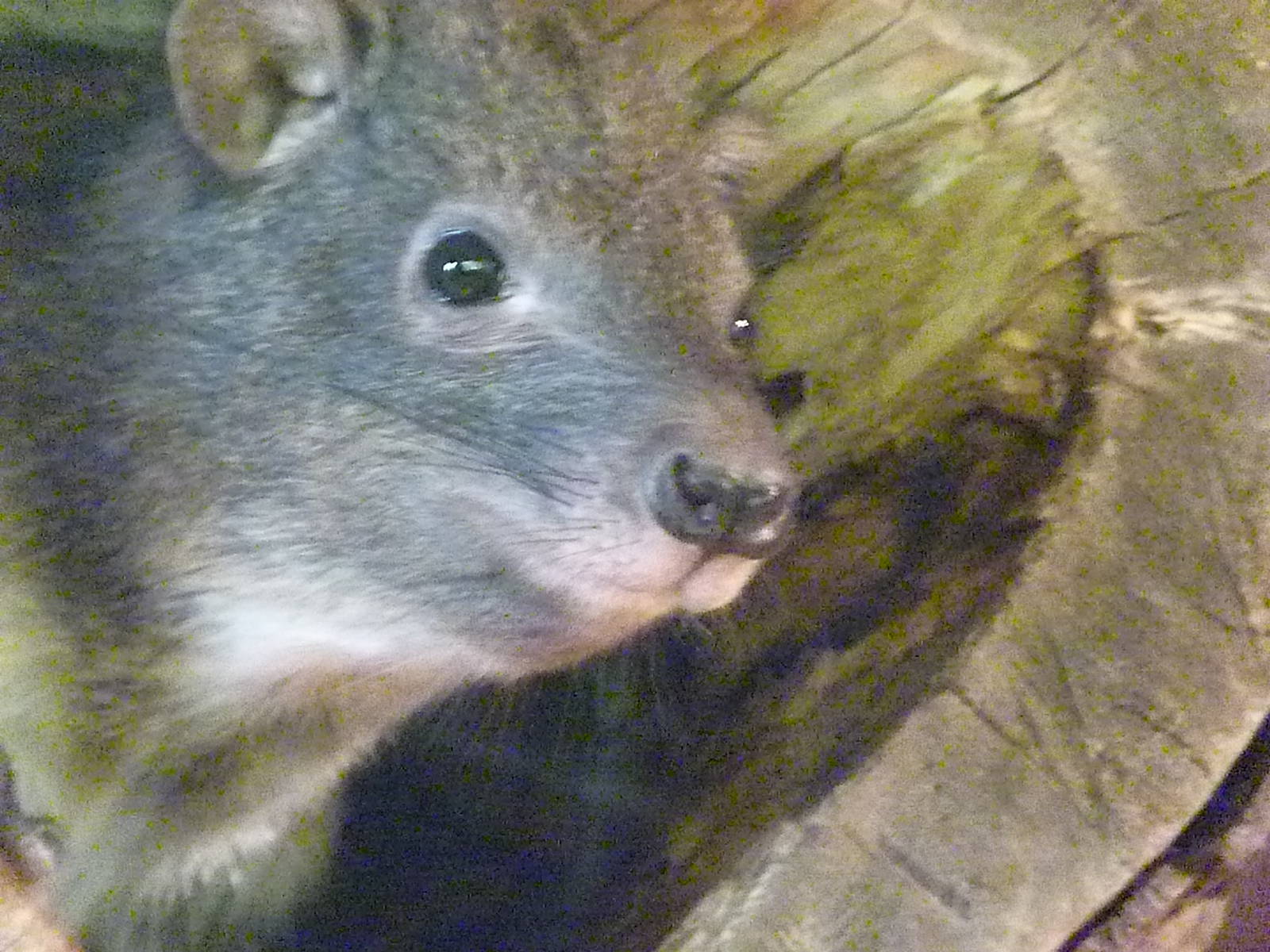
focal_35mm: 391
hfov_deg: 5.1
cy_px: 476
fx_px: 14345
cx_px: 635
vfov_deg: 3.8
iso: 6400
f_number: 4.2
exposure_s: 1/5
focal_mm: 70.3
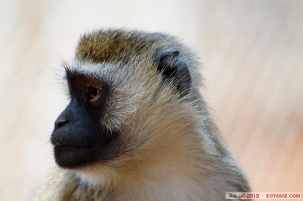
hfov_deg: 4.6
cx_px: 152
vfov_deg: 3.0
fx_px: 3783
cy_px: 100
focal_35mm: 450
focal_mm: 300
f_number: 5.6
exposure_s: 1/500
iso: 1250
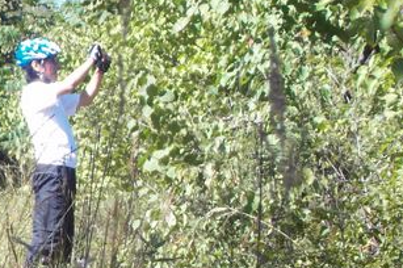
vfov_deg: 4.6
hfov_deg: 7.0
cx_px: -14
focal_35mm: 295
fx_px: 3299
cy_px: 251
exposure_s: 1/160
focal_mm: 15.5
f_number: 5.9
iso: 100
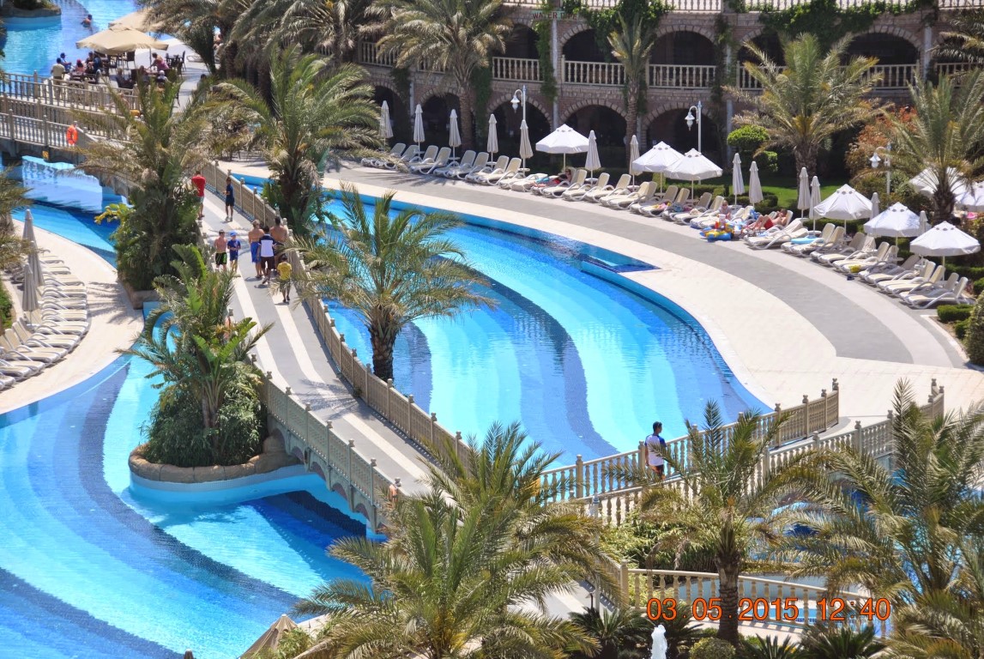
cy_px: 330
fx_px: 3900
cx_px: 492
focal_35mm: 142
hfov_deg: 14.4
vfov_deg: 9.7
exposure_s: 1/500
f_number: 5.6
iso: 100
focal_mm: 95
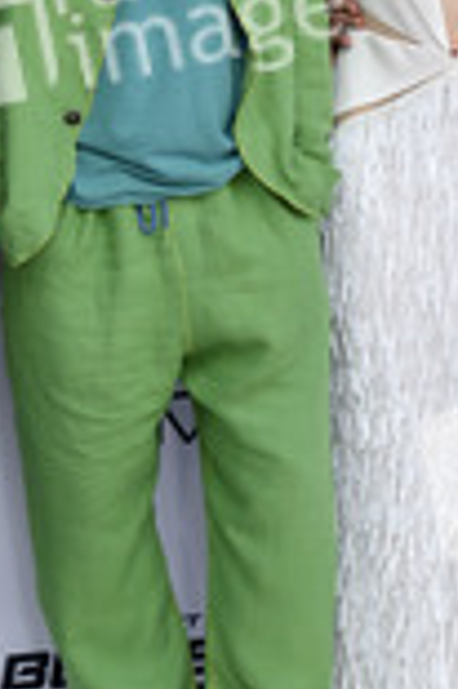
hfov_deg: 4.4
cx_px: 247
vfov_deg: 6.7
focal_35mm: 310
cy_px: 236
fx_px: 5929
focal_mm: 120
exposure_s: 1/250
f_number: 6.3
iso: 1250
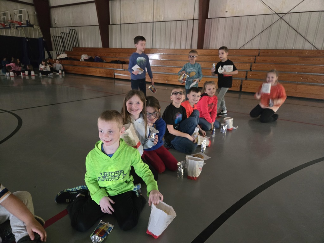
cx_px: 162
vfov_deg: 58.9
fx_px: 215
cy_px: 122
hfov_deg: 73.9
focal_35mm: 23
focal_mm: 5.4
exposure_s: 1/40
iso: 1600
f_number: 1.8
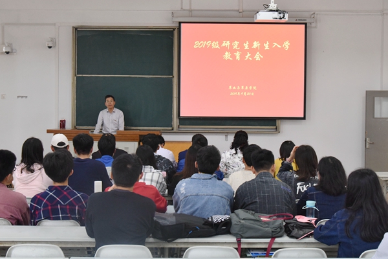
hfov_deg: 44.5
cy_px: 130
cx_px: 194
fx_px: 474
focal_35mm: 44
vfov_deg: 30.5
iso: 4000
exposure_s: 1/125
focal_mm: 44
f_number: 6.3
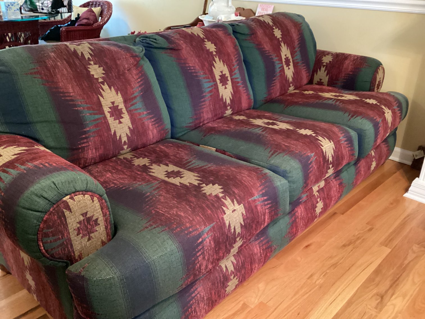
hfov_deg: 58.3
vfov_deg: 45.4
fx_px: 381
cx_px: 212
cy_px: 160
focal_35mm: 31
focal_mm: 3.3
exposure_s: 1/20
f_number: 2.4
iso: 640
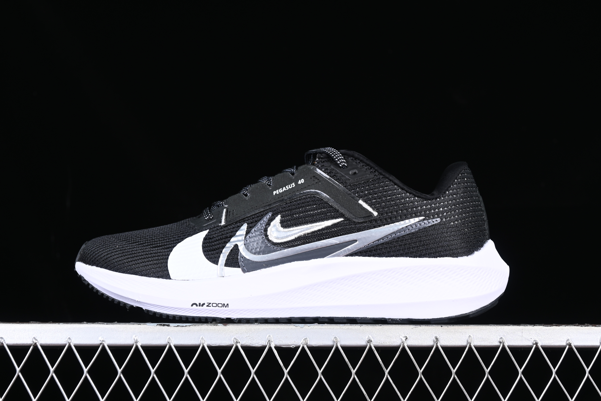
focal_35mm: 72
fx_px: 1202
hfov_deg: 28.1
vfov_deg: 18.9
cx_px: 300
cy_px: 200
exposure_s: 1/60
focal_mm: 48
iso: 160
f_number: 6.3
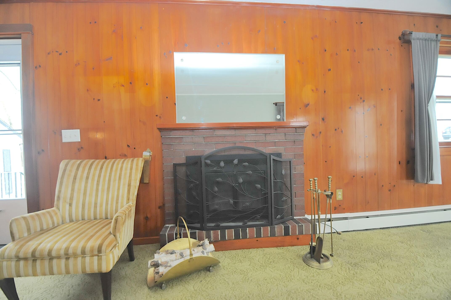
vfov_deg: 77.2
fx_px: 188
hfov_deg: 100.5
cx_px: 226
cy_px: 150
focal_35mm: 15
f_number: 3.5
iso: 800
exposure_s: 1/60
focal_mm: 10
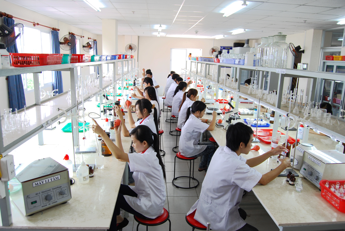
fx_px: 259
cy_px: 116
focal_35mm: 27
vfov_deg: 48.0
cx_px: 172
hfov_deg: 67.3
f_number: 5.6
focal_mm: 18
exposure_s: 1/30
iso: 200
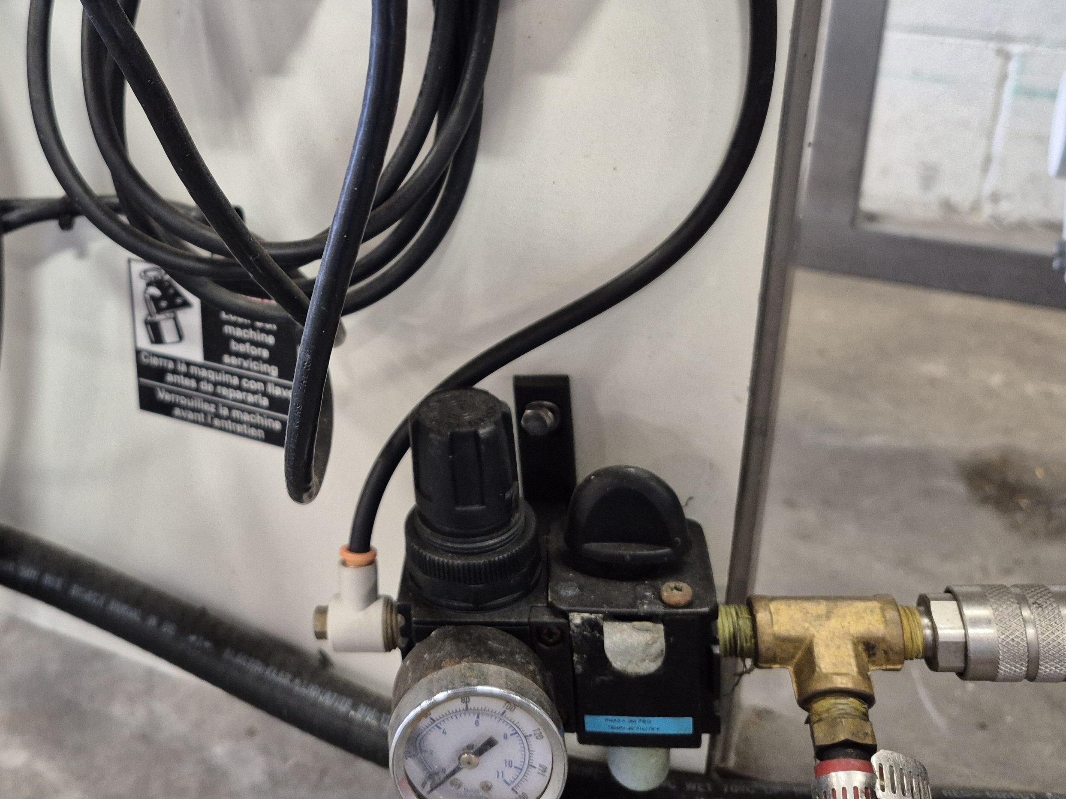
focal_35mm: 37
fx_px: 1140
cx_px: 343
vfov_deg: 37.5
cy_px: 182
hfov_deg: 49.1
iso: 500
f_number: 1.8
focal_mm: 5.4
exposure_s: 1/120
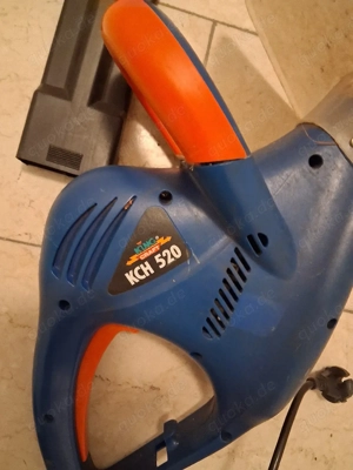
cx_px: 176
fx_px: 354
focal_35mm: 26
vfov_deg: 67.3
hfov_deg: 53.1
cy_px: 235
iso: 1000
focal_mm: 3.98
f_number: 1.8
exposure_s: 1/25
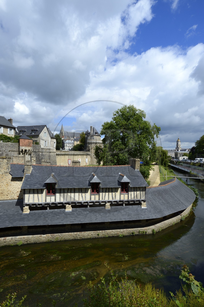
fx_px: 162
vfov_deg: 87.0
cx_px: 102
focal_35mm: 19
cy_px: 154
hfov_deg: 64.5
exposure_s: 1/200
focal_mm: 19
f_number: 14
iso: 200
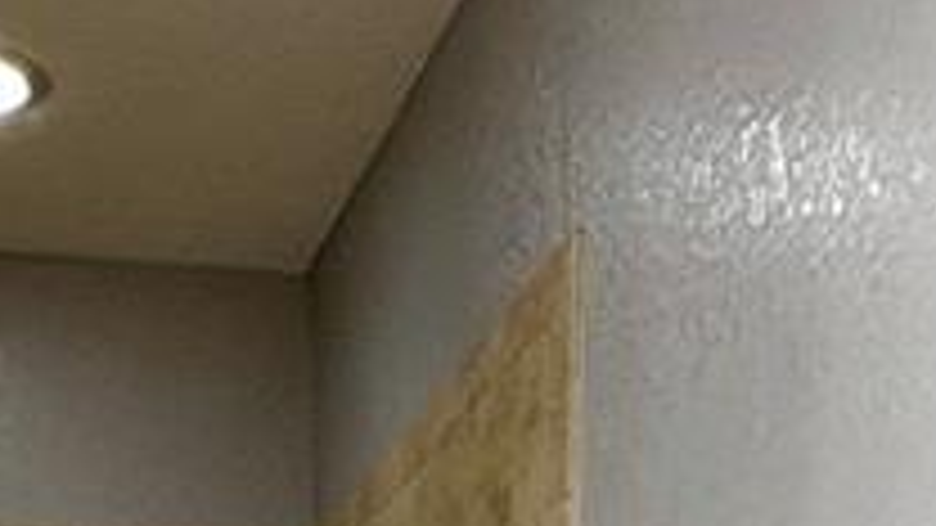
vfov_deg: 10.6
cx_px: 292
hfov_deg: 24.0
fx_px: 2184
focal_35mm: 88
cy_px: 1457
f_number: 2.2
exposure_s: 1/60
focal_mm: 2.22
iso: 250
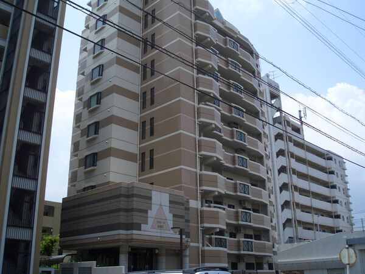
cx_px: 182
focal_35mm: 36
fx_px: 380
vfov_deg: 39.7
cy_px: 137
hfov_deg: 51.4
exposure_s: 1/640
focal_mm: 4.8
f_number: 4
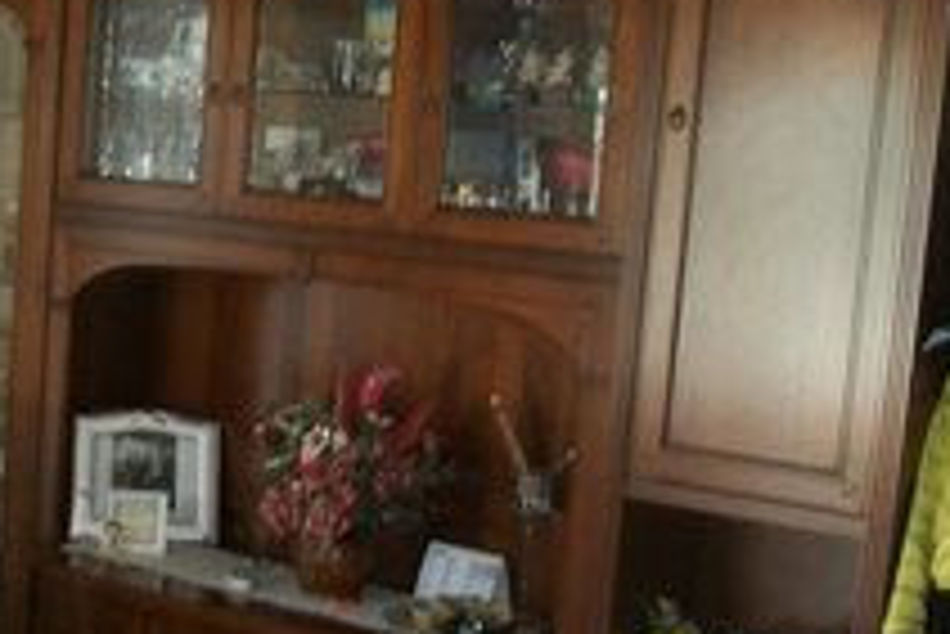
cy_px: 441
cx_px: 171
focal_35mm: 71
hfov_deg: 27.8
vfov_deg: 19.1
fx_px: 1875
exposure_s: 1/30
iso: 240
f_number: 2.9
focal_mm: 5.7
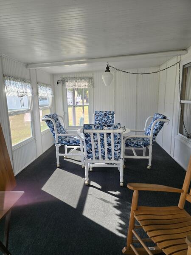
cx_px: 96
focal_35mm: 23
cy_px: 128
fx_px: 169
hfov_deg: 58.9
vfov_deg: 73.9
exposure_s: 1/180
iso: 25
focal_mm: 6.3
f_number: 1.7
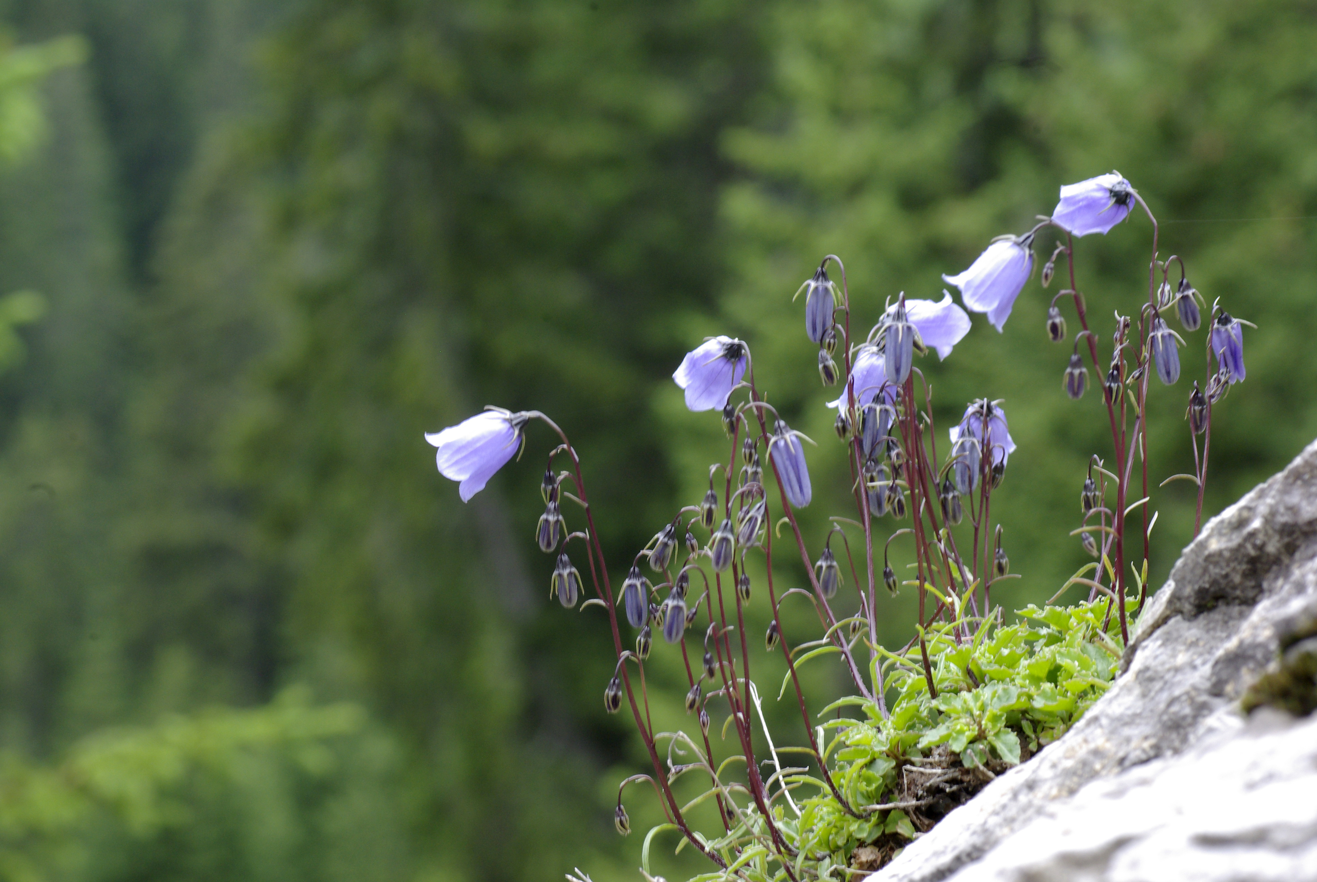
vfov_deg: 10.2
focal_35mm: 135
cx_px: 658
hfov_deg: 15.2
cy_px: 441
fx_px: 4945
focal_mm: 90
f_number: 13
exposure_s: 1/15
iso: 400
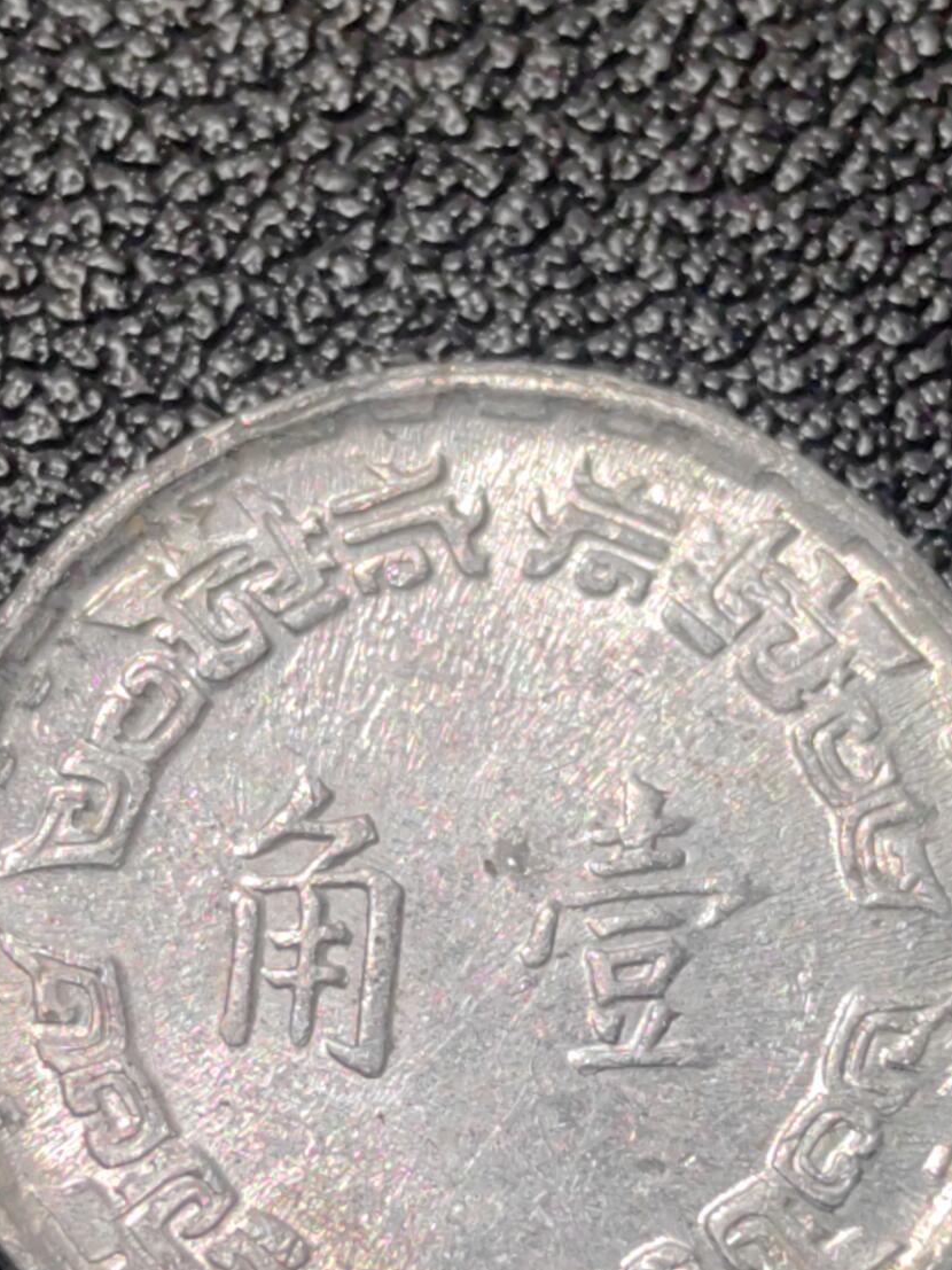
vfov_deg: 14.6
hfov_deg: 11.0
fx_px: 4951
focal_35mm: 135
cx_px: 495
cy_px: 916
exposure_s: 1/143
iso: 50
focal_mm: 5.75
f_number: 2
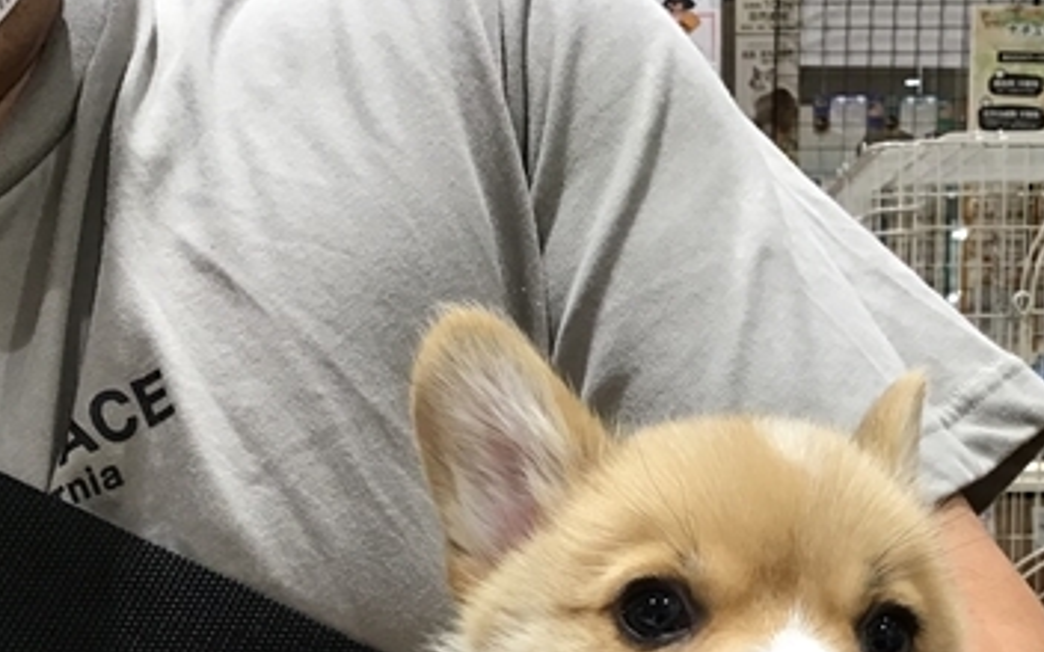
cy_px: 608
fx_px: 1593
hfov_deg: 36.2
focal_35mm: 56
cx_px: 581
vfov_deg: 22.5
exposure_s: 1/30
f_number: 2.4
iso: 64
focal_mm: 3.3
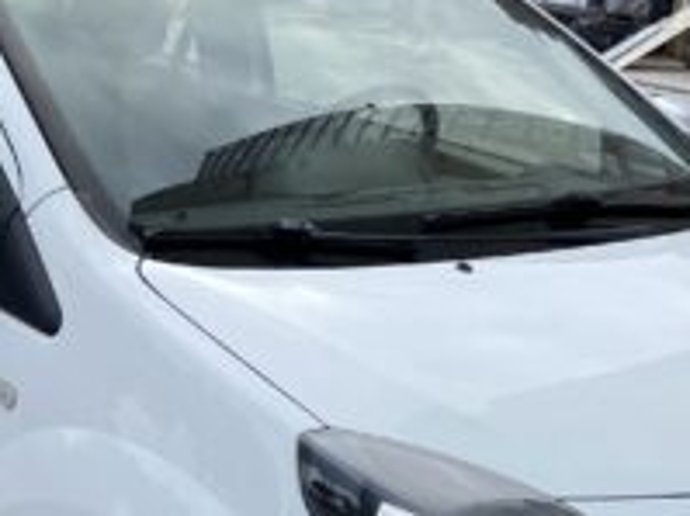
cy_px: 379
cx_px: -3
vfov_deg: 21.7
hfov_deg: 27.3
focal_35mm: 67
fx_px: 1335
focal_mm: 4.25
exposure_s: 1/934
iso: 32
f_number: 1.8
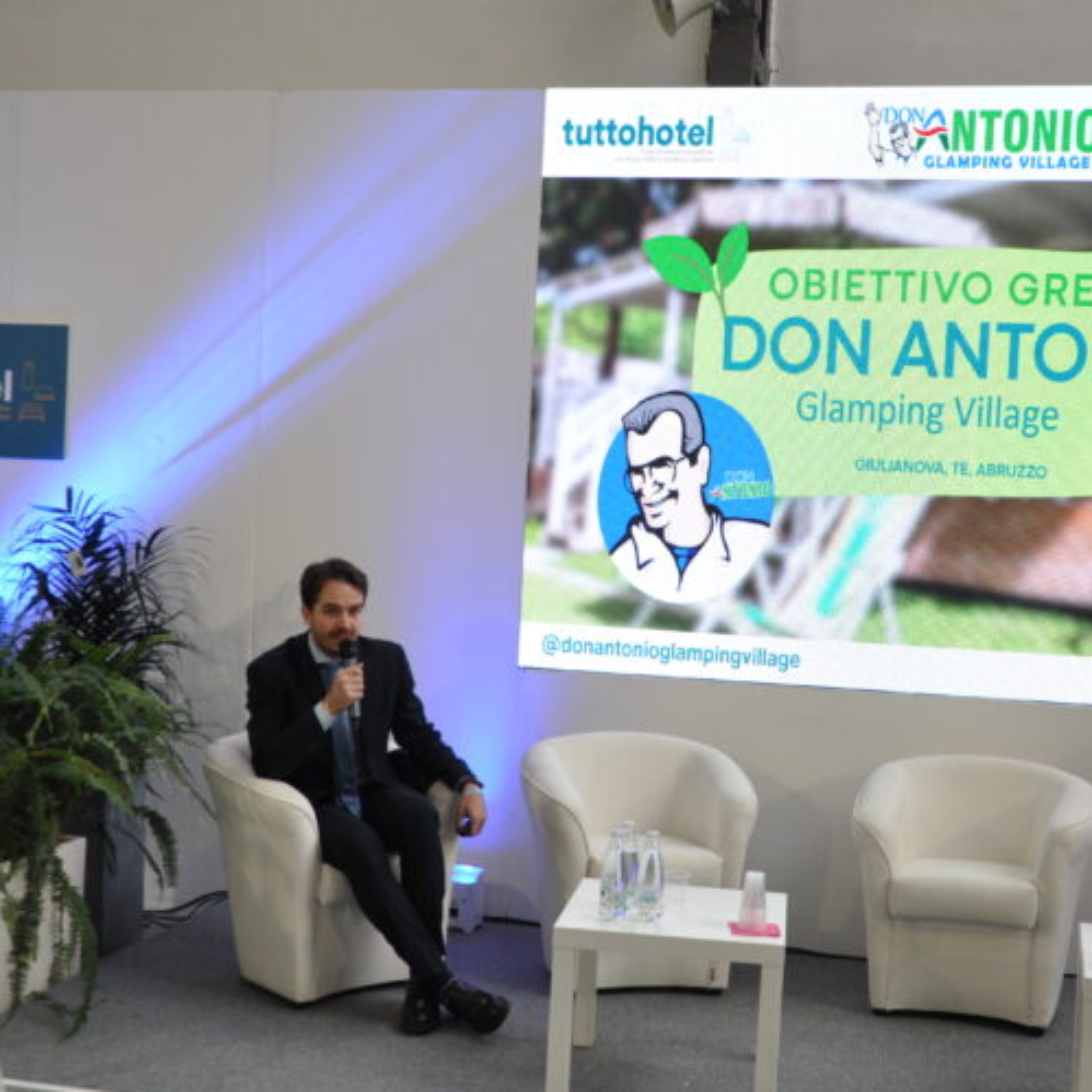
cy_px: 556
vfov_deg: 36.1
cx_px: 591
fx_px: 1677
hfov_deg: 36.0
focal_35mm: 47
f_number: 5
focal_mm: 24
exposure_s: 1/100
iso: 400
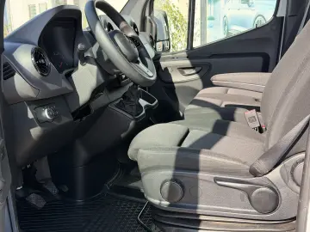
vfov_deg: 30.3
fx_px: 430
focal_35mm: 48
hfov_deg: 39.7
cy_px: 116
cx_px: 155
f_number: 1.78
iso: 100
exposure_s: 1/810
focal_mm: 6.76
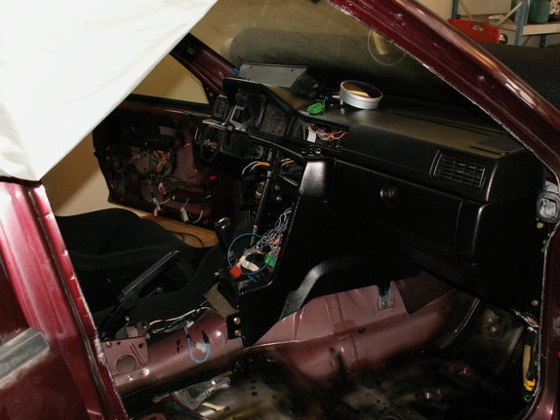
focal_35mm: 39
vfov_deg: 36.8
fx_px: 631
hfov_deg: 47.8
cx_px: 299
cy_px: 219
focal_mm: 5.86
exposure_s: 1/40
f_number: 2.8
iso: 160
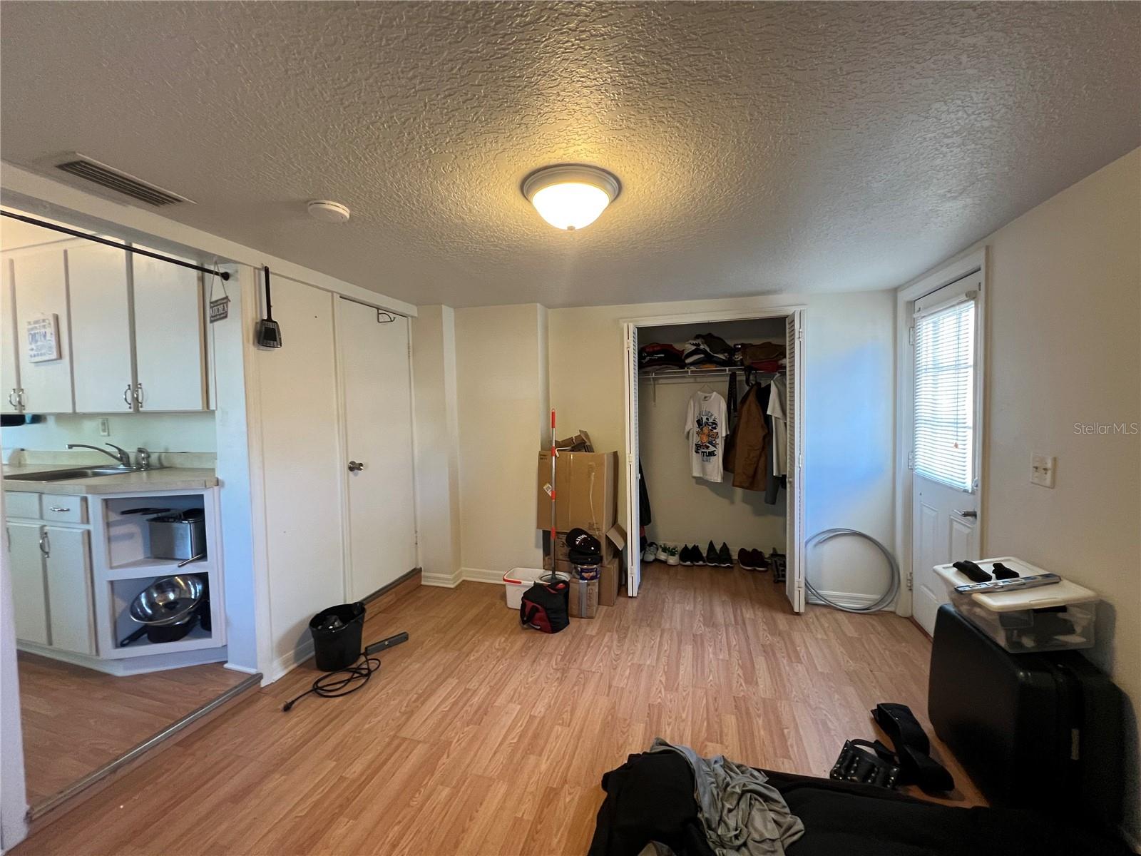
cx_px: 570
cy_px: 428
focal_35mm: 13
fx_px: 429
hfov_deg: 106.2
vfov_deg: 89.9
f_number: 1.8
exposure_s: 1/60
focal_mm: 1.57
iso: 250
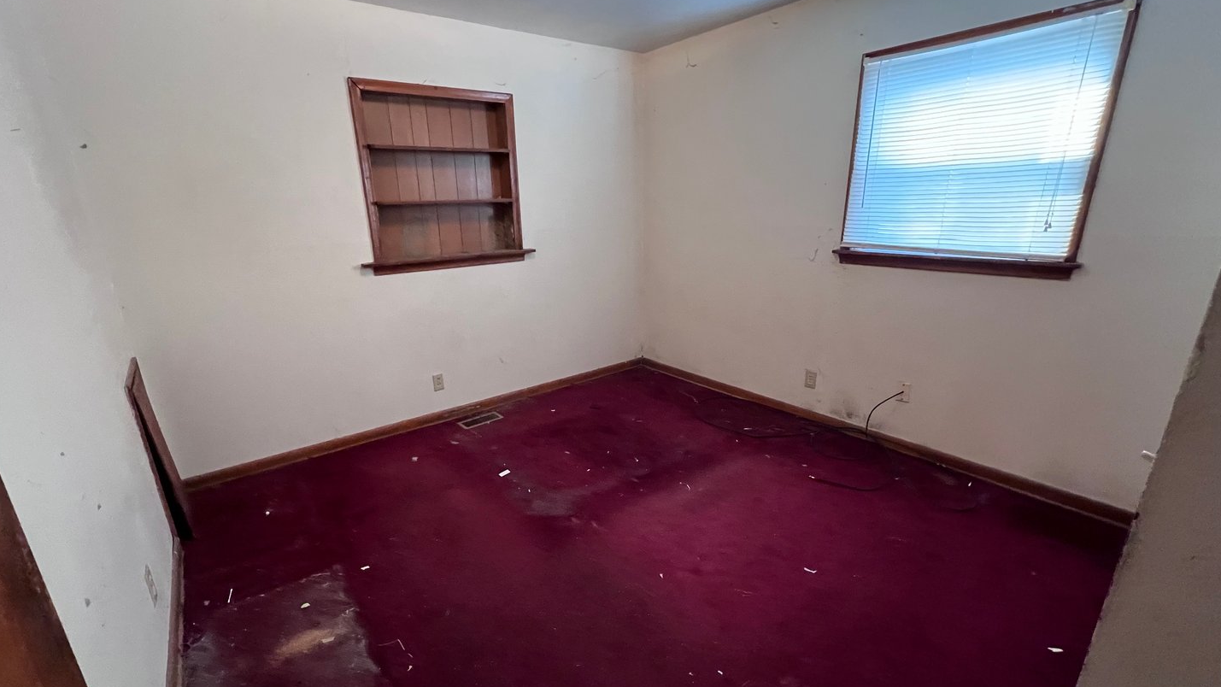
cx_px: 588
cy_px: 363
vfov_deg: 70.5
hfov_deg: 102.9
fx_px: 486
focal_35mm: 15
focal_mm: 1.57
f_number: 1.8
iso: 800
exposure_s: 1/60
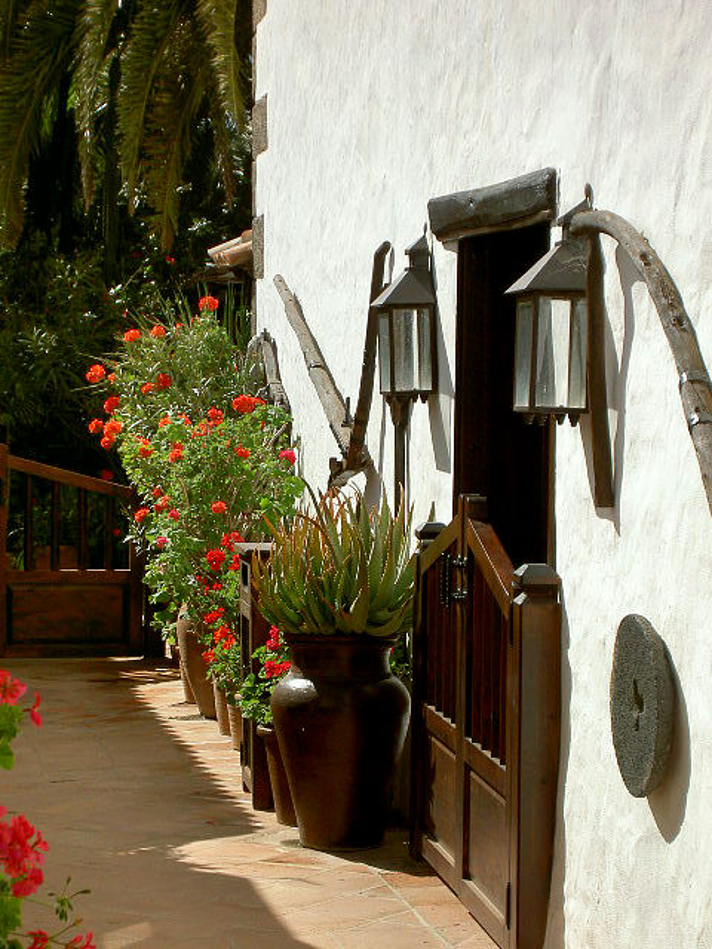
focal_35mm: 102
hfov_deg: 14.5
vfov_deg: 19.3
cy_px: 474
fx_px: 2797
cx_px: 356
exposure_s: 1/400
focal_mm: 16.8
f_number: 4.9
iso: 50
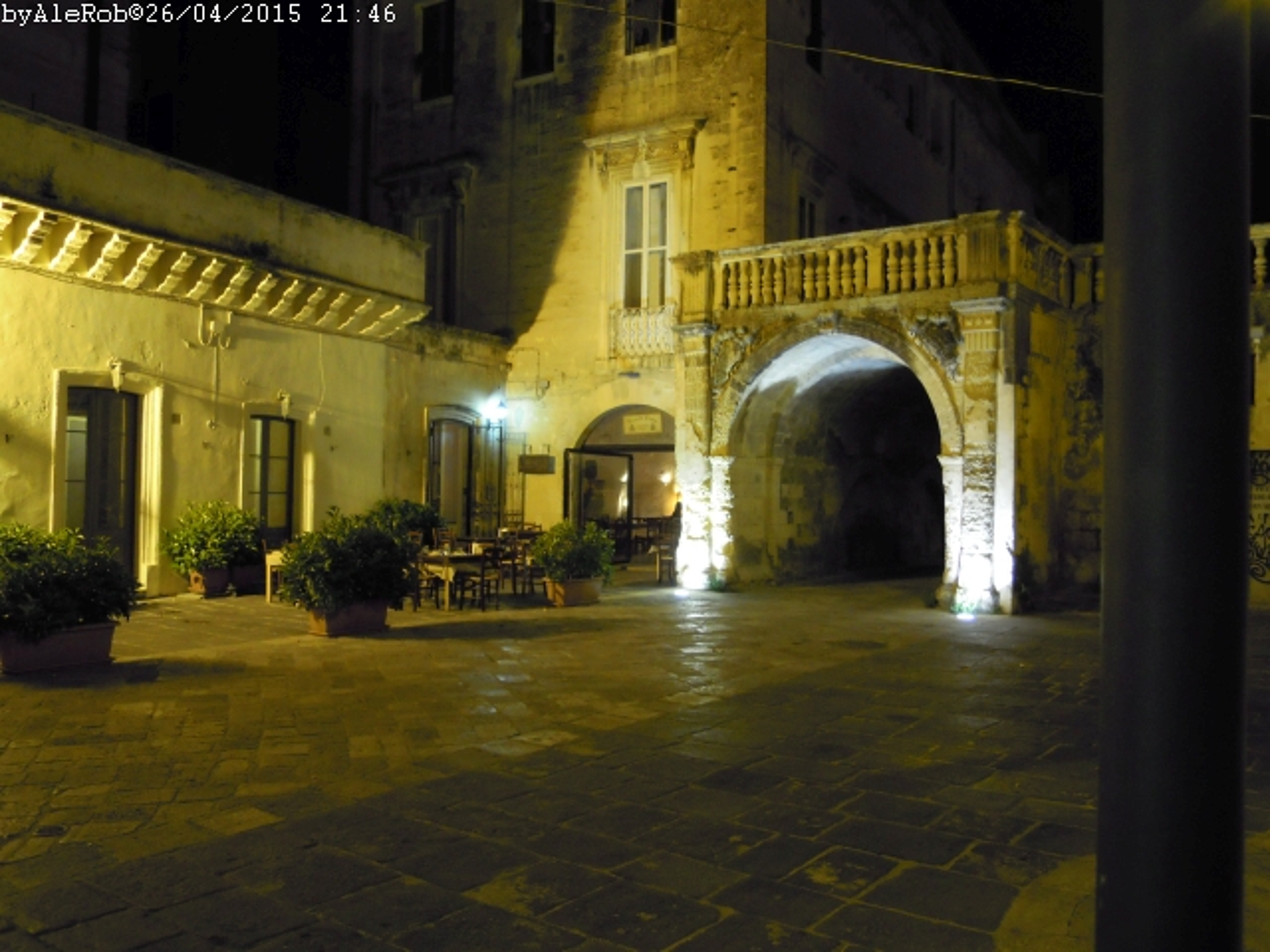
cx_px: 635
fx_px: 1027
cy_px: 476
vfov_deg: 49.7
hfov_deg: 63.4
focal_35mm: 28
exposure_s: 1/10
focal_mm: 5
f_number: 2.7
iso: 400
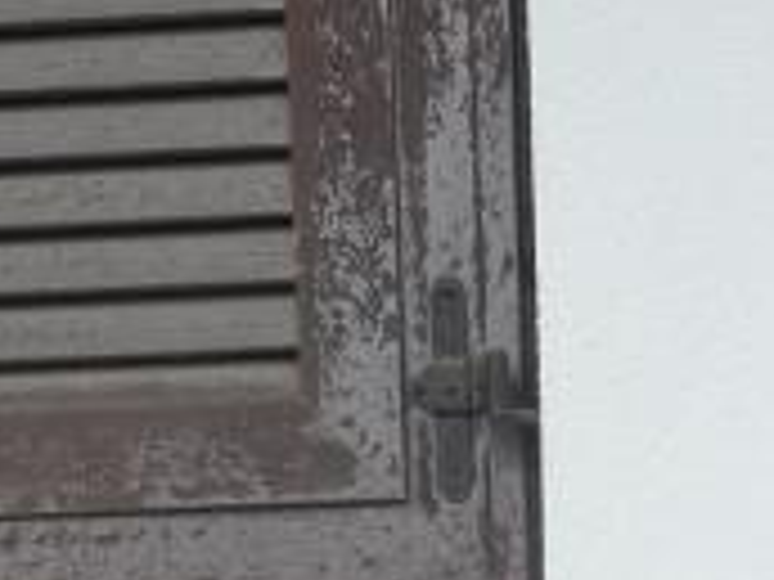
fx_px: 4002
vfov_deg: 7.4
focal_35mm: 179
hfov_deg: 11.0
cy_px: 1722
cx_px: 644
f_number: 3.4
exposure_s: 1/80
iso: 100
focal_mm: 5
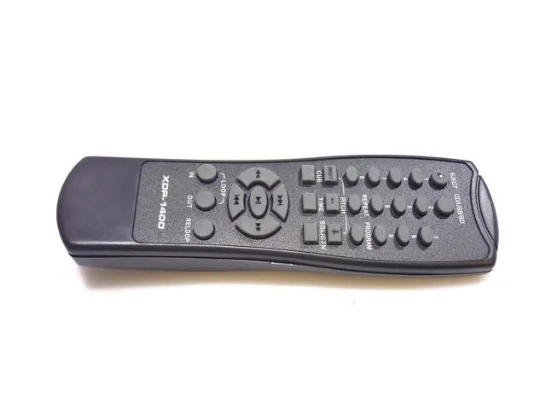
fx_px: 521
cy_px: 205
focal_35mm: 33
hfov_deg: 55.4
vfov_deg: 42.9
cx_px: 273
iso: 80
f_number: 2.8
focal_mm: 5.5
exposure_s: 1/50
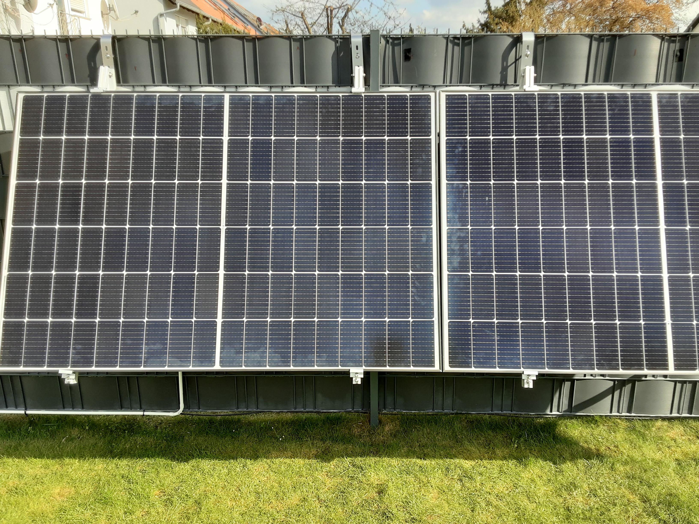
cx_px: 350
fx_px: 565
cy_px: 262
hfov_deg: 63.4
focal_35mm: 28
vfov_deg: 49.7
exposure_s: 1/456
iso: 40
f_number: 1.9
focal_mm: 2.9
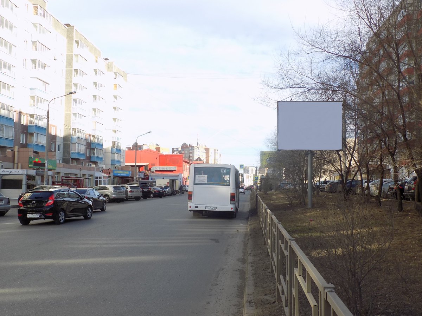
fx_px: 414
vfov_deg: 41.8
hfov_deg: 54.0
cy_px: 158
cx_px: 211
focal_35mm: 34
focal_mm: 6.1
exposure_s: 1/320
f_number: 3.4
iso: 80
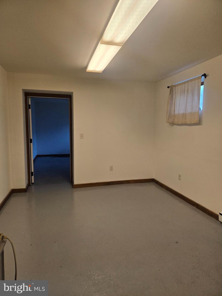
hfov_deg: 58.9
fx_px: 197
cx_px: 111
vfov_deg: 73.9
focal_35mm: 23
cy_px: 148
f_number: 1.8
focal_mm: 5.4
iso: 64
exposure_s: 1/120
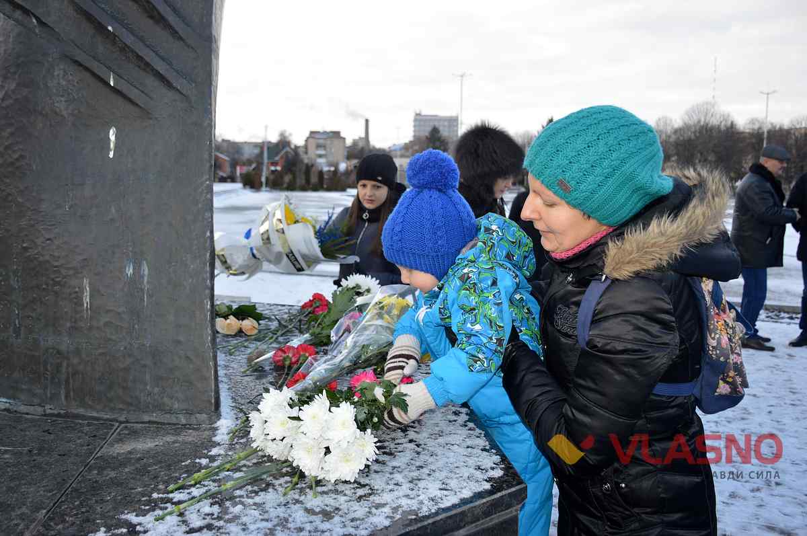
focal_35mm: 30
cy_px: 268
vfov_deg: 43.5
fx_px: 672
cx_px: 404
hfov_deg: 62.0
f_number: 4.5
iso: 100
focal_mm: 20
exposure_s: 1/200
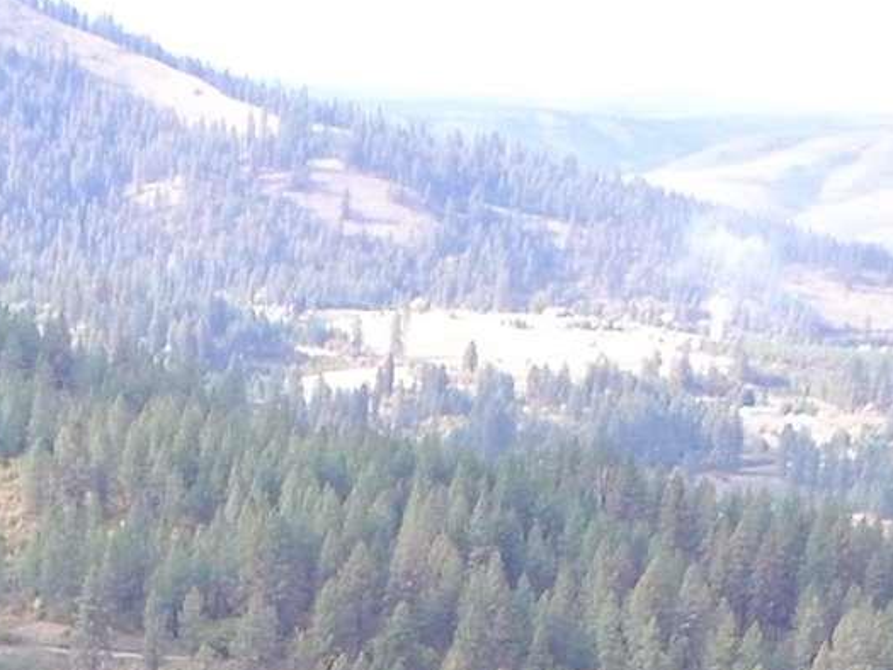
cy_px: 1539
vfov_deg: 11.0
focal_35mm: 117
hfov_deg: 16.4
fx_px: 3019
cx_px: -19
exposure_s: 1/100
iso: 100
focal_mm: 3.61
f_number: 2.8
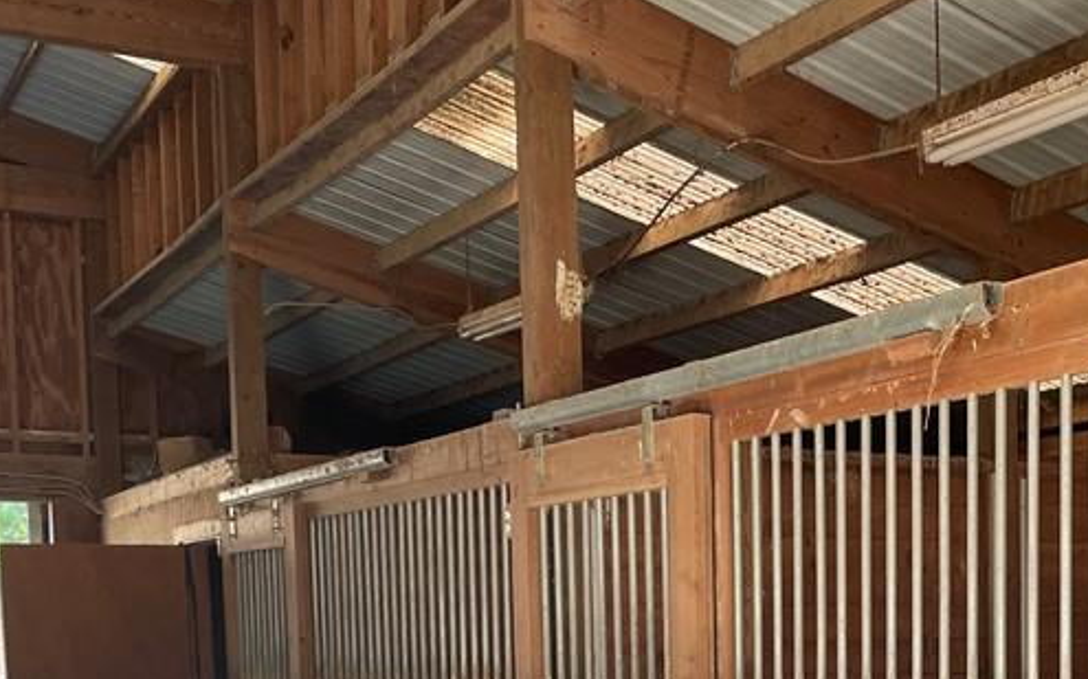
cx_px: 906
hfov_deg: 34.4
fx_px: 1690
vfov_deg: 21.7
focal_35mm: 57
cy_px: 725
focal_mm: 4.2
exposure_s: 1/121
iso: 100
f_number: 1.6
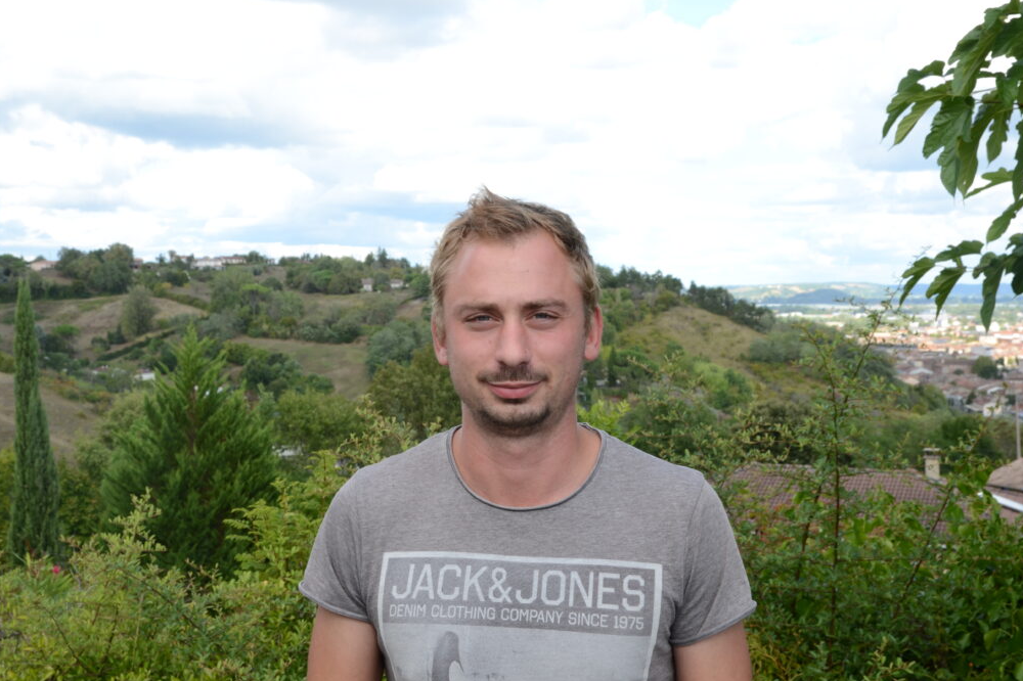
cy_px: 344
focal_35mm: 46
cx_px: 504
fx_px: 1307
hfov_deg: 42.8
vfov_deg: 29.2
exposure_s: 1/50
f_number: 13
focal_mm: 30
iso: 100
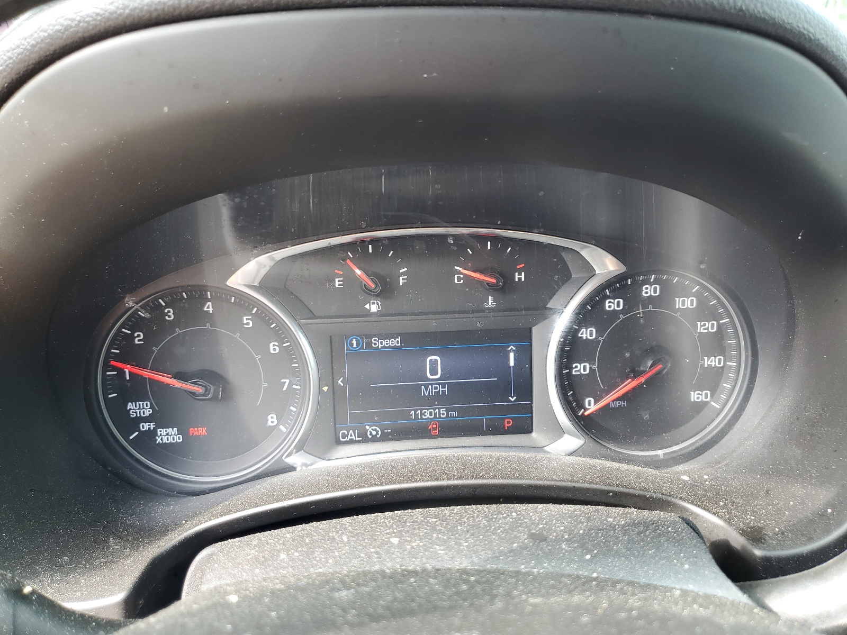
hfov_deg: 67.3
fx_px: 636
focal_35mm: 26
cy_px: 318
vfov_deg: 53.1
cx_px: 424
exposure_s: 1/60.2
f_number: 1.5
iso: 56
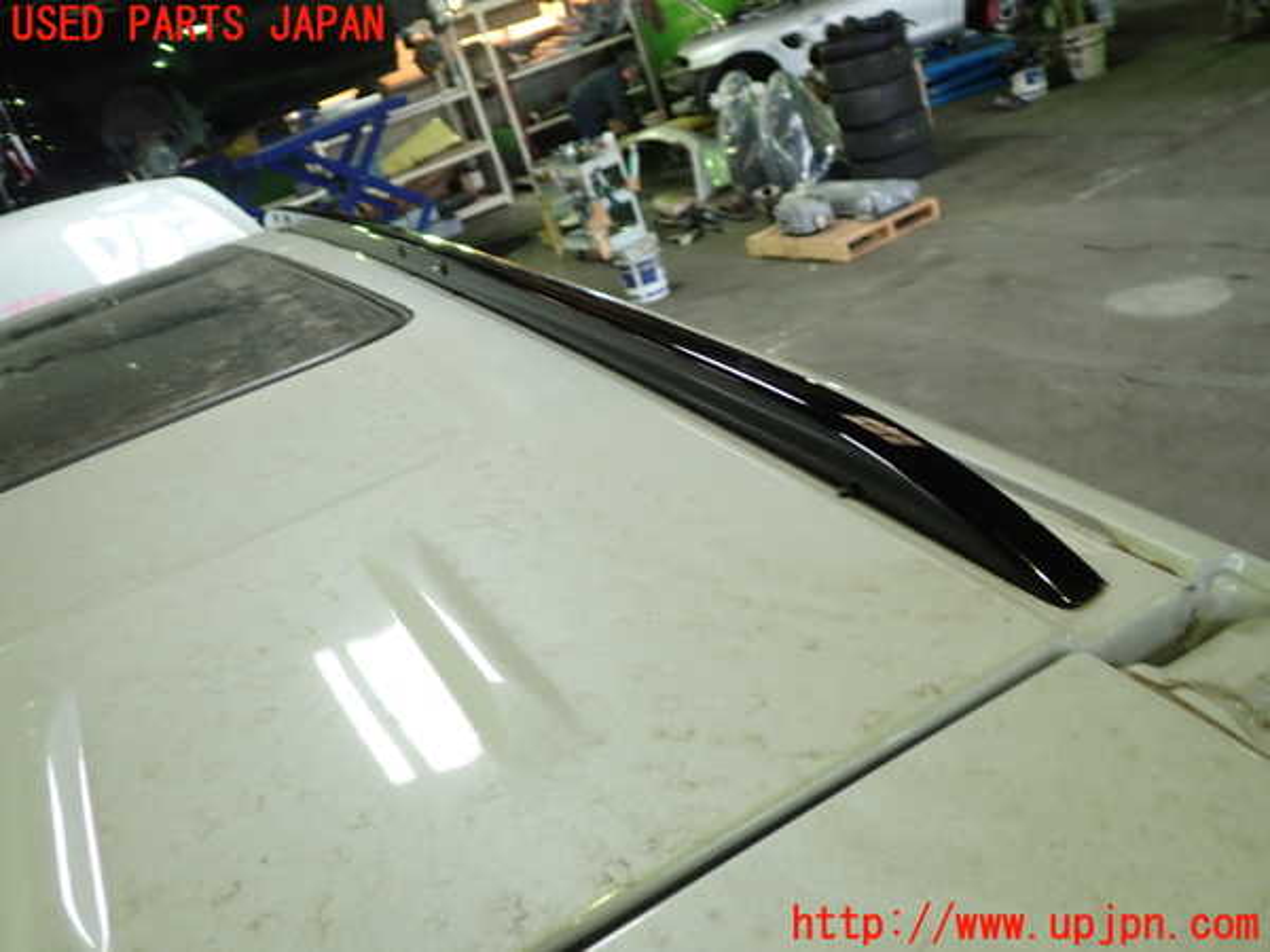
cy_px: 476
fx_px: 1101
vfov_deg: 46.8
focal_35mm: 30
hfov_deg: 60.0
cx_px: 635
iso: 200
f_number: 2.3
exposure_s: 1/40
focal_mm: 5.4
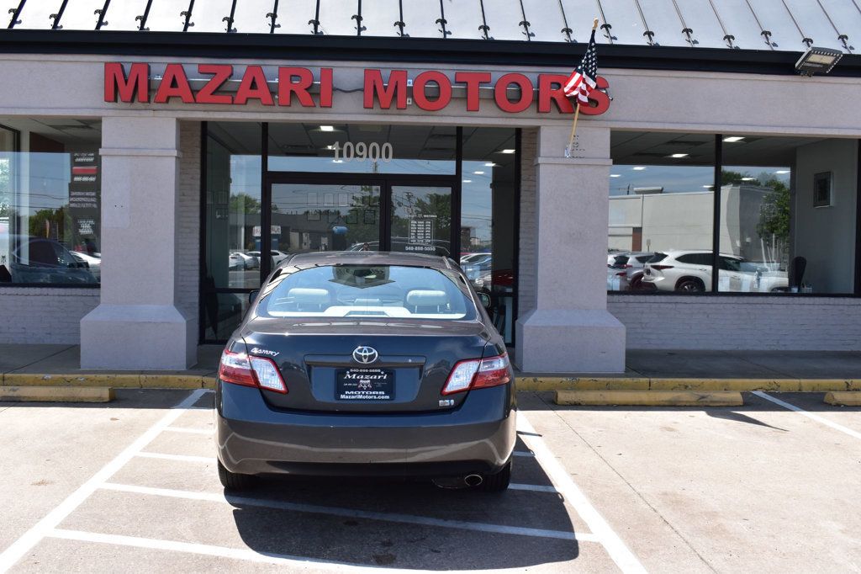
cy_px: 287
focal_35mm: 39
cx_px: 430
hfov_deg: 49.6
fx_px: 932
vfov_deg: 34.2
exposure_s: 1/400
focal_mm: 26
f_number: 11
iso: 400
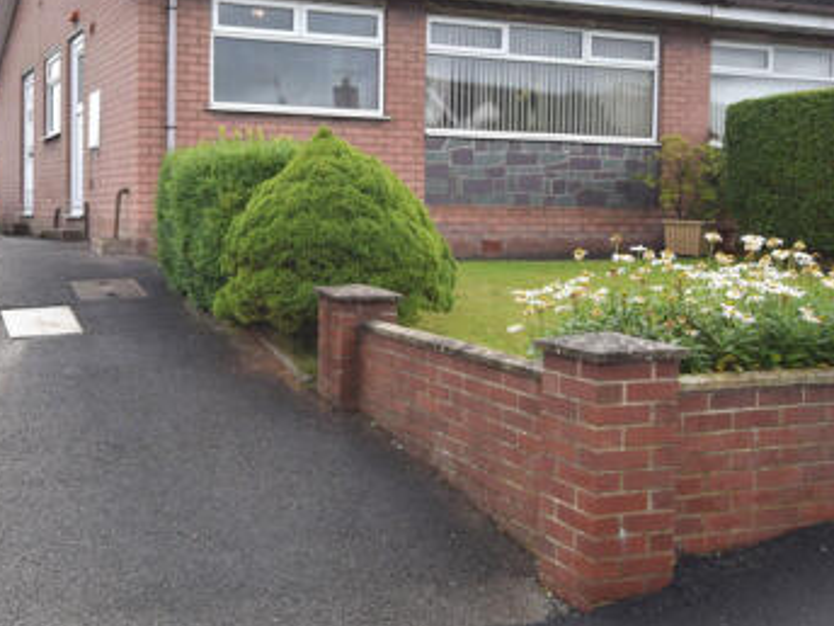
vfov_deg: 32.8
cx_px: 253
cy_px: 263
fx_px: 1060
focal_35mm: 44
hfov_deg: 42.2
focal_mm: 16
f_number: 8
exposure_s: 1/250
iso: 220
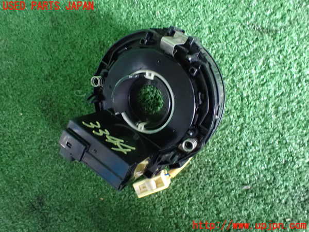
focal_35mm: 30
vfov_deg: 46.8
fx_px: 268
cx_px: 154
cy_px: 116
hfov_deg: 60.0
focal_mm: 5.4
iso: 1600
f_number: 2.3
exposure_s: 1/25
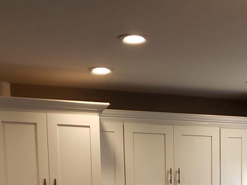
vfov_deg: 14.3
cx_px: 201
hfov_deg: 20.6
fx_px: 671
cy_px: 305
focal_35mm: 94
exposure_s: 1/60
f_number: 1.5
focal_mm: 4.3
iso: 50
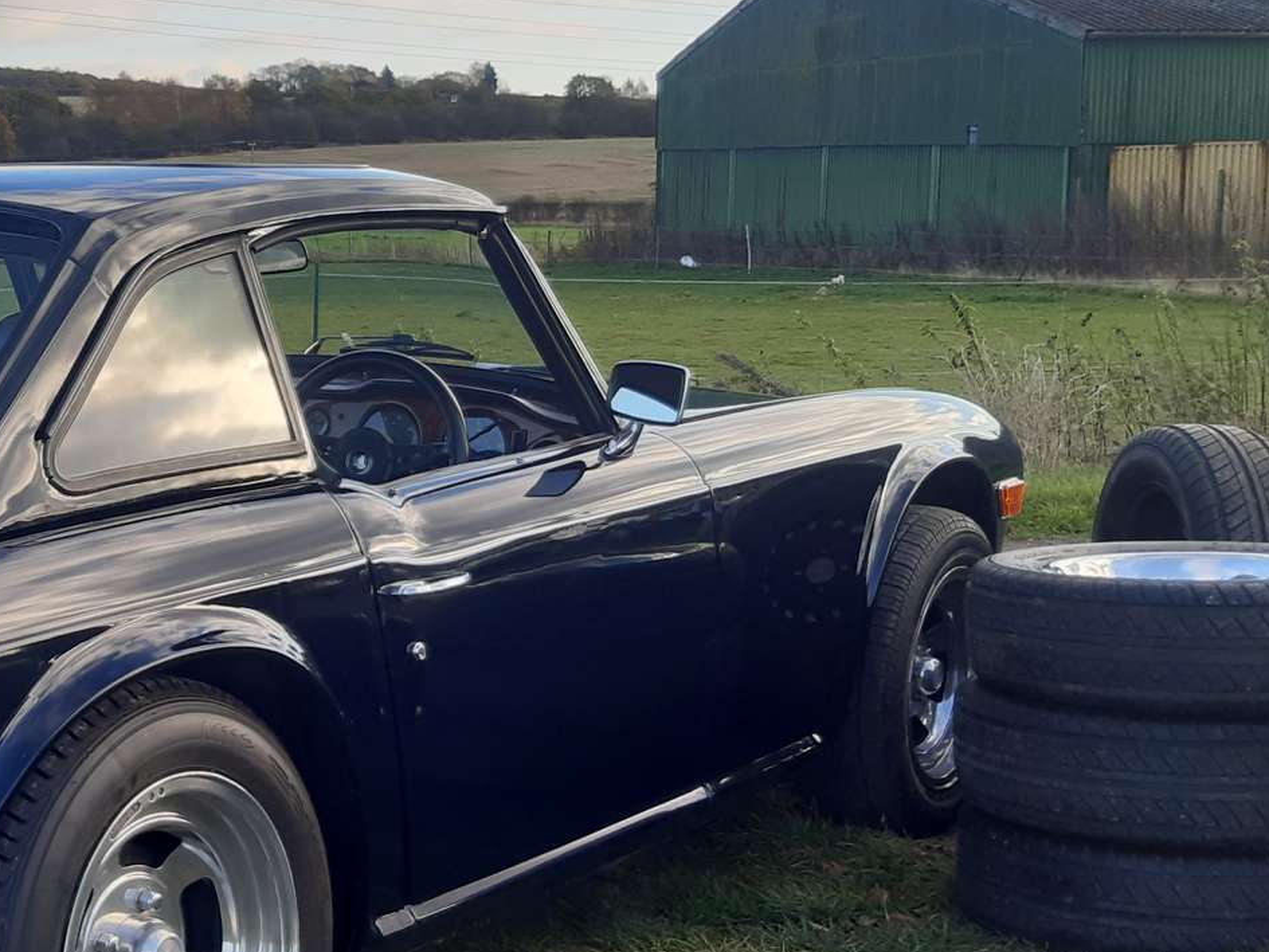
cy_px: 465
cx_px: -26
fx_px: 2017
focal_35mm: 55
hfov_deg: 32.0
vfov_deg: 26.6
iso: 40
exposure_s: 1/810
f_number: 1.7
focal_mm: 3.92
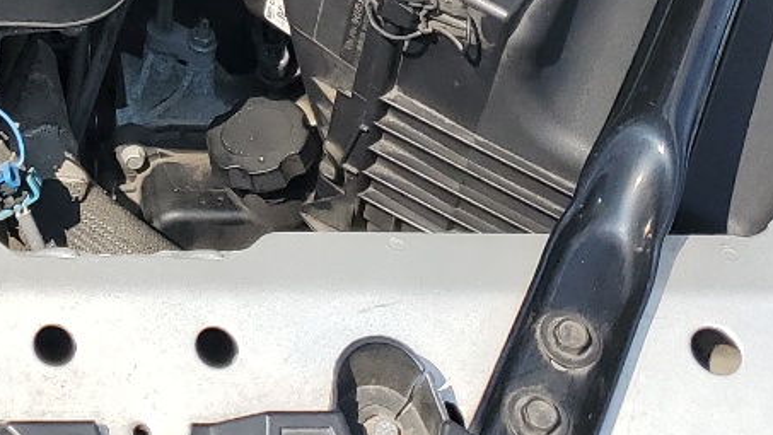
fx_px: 2050
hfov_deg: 20.2
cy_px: -420
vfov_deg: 11.1
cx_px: -119
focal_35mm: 100
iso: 50
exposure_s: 1/2000
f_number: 1.5
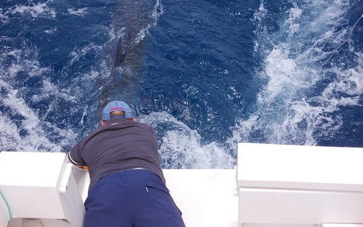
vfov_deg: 17.1
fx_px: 752
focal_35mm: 76
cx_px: 181
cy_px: 93
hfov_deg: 27.1
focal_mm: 10
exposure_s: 1/500
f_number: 4.3
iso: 100
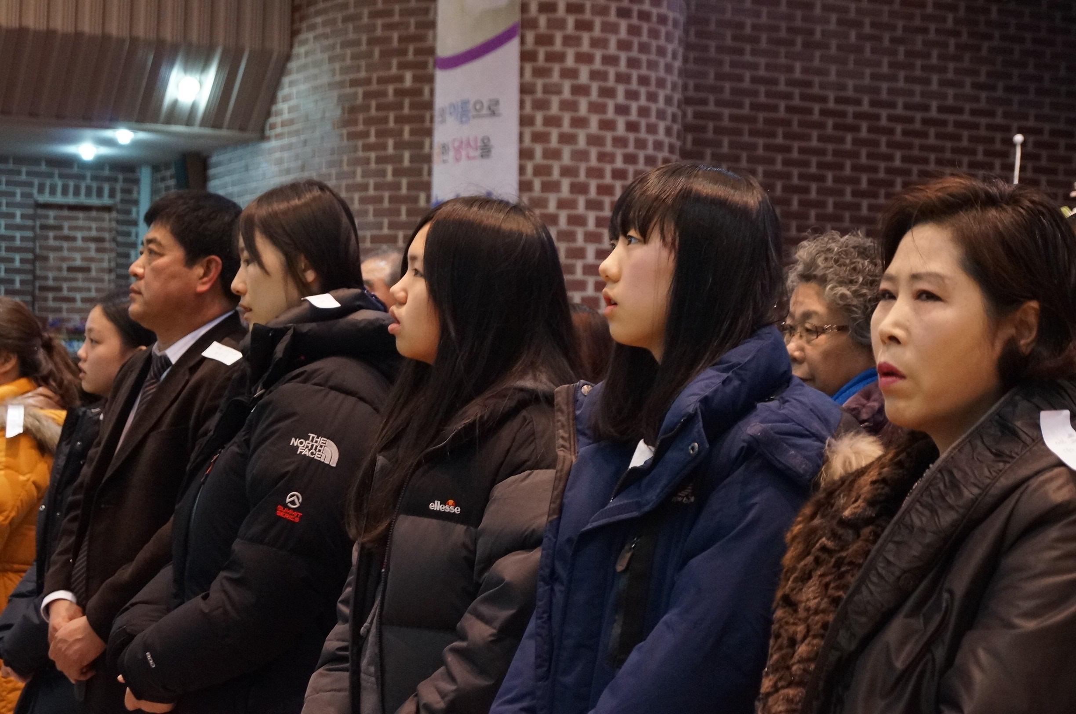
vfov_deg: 16.5
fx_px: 2462
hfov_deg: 24.7
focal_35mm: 82
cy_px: 357
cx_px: 538
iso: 3200
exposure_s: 1/100
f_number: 5.6
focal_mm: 55
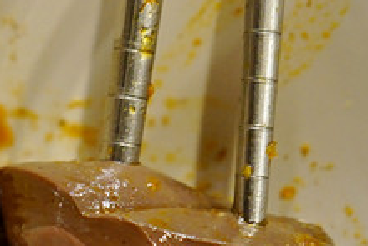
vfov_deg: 12.5
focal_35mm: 108
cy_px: 266
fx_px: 1105
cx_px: 54
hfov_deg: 18.7
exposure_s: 1/30
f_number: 4
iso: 500
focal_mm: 28
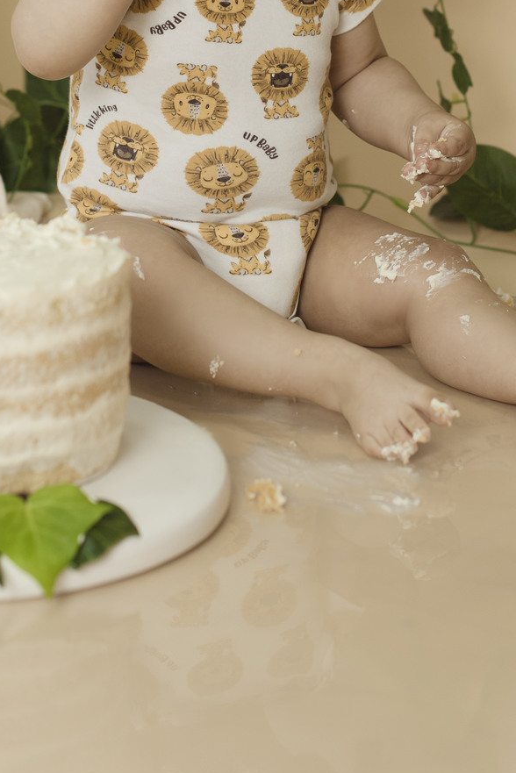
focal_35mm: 102
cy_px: 57
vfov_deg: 19.6
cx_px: 256
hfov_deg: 13.4
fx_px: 2191
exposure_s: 1/200
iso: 500
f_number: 3.2
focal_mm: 50
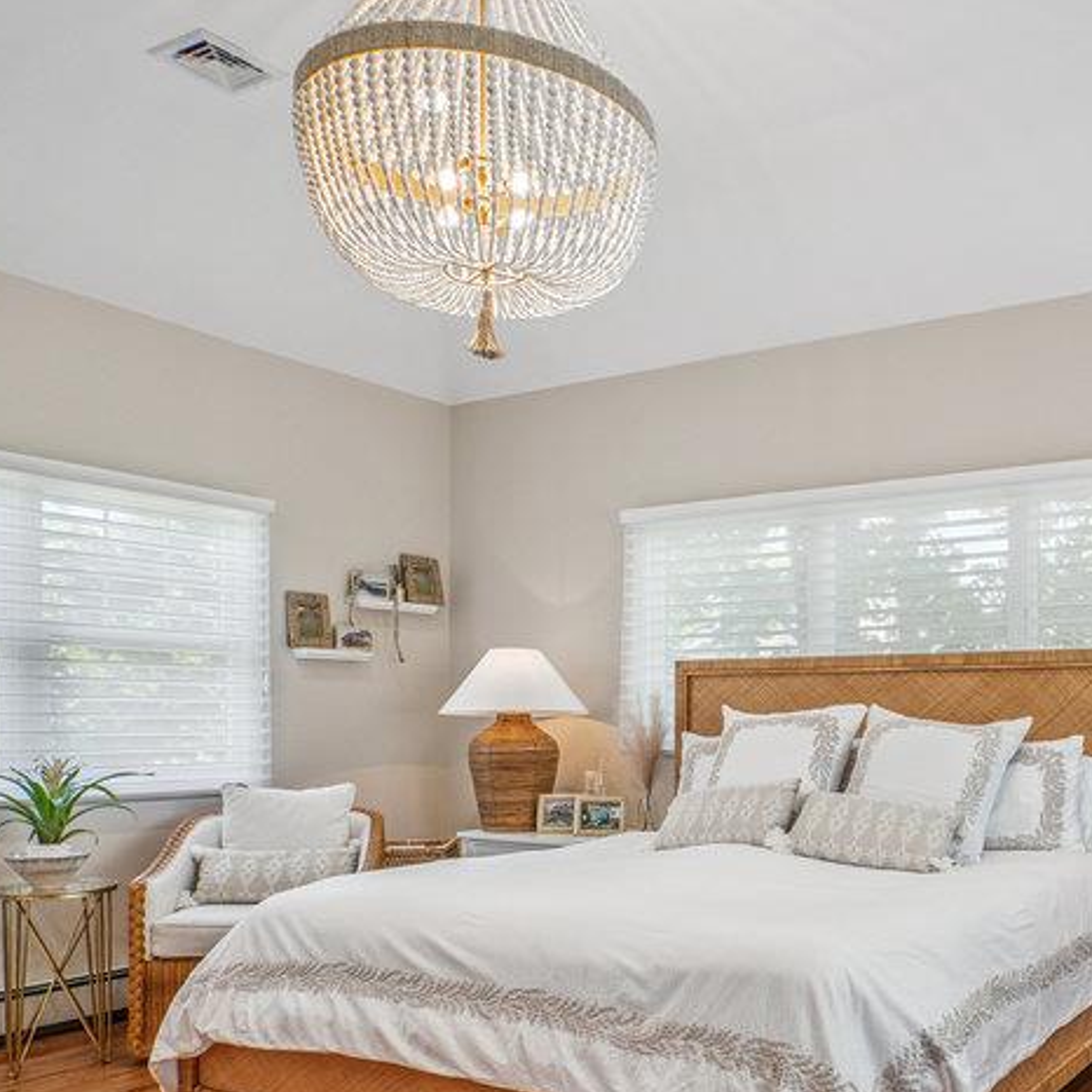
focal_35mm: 31
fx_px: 1106
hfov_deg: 49.4
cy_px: 756
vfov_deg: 51.2
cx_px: 879
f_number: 5.6
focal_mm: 17
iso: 640
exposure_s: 1/80
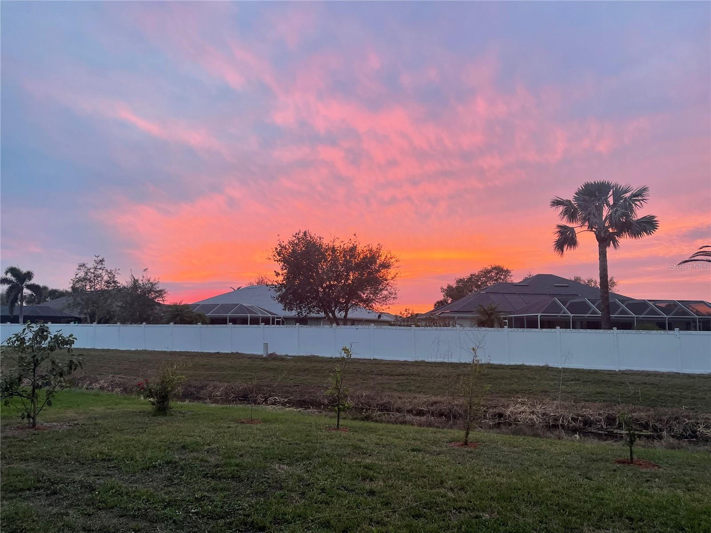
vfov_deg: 54.9
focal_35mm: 25
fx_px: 513
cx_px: 356
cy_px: 266
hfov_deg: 69.4
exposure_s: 1/60
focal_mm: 5.1
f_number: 1.6
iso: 125
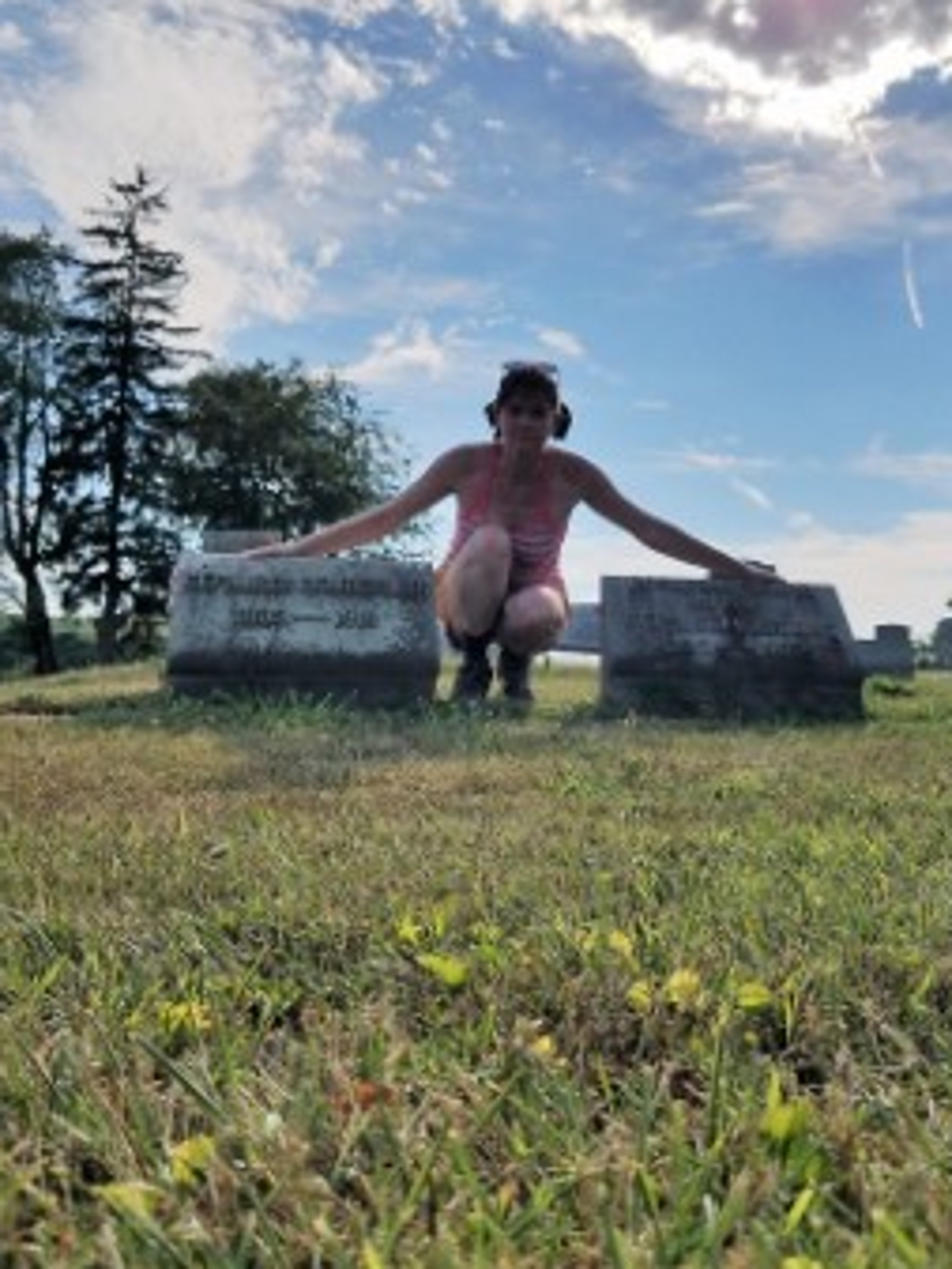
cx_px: 579
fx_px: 1356
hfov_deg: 38.5
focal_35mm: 37
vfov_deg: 50.0
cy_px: 569
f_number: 1.7
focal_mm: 4.2
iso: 50
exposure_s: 1/17472
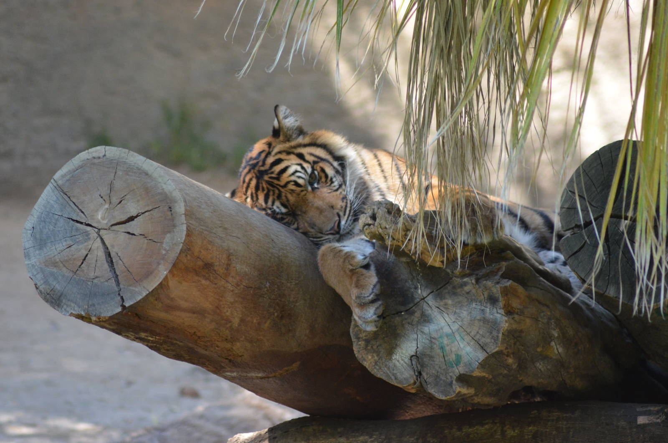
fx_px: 6389
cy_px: 222
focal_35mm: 345
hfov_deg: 6.0
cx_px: 334
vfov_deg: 4.0
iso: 1400
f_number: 5
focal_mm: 230
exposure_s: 1/500
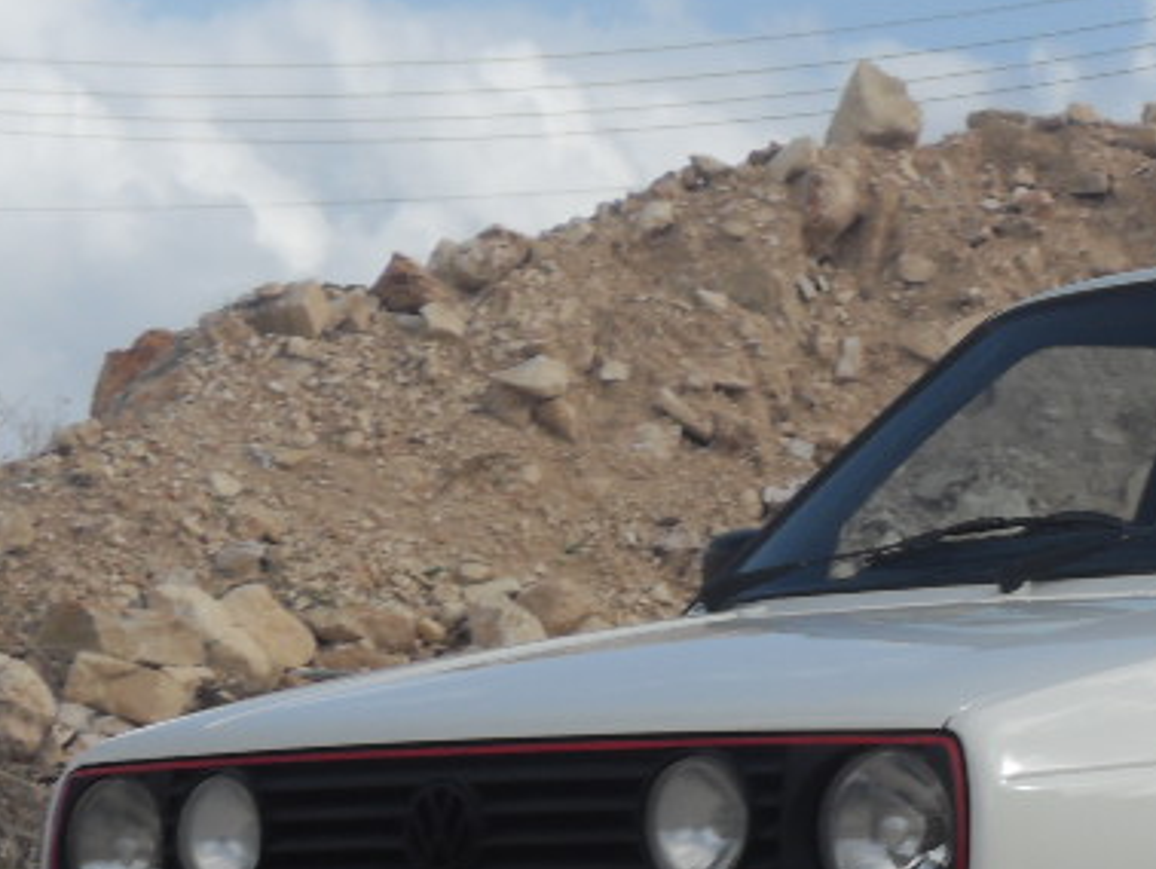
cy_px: 860
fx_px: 5881
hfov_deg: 11.1
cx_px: 1300
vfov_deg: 8.4
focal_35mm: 176
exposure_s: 1/125
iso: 80
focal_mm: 13.9
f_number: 11.2
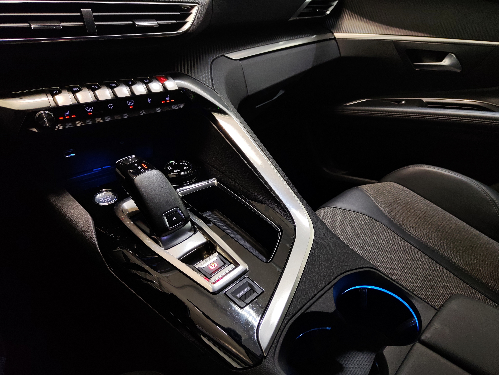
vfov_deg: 56.8
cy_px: 188
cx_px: 250
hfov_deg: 71.6
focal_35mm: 24
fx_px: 346
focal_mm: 5.59
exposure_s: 1/50
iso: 175
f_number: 1.88
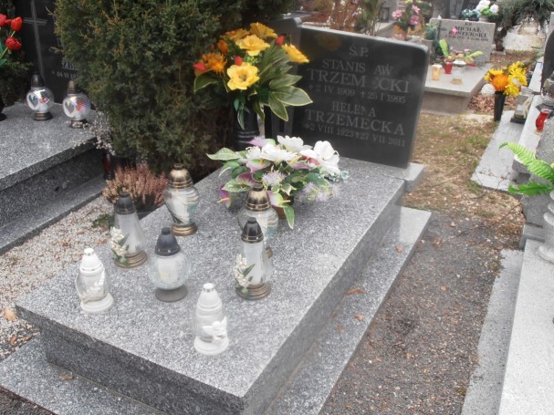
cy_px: 199
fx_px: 624
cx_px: 270
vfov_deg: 36.8
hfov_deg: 47.9
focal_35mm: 39
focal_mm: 6.61
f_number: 3.9
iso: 80
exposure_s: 1/160
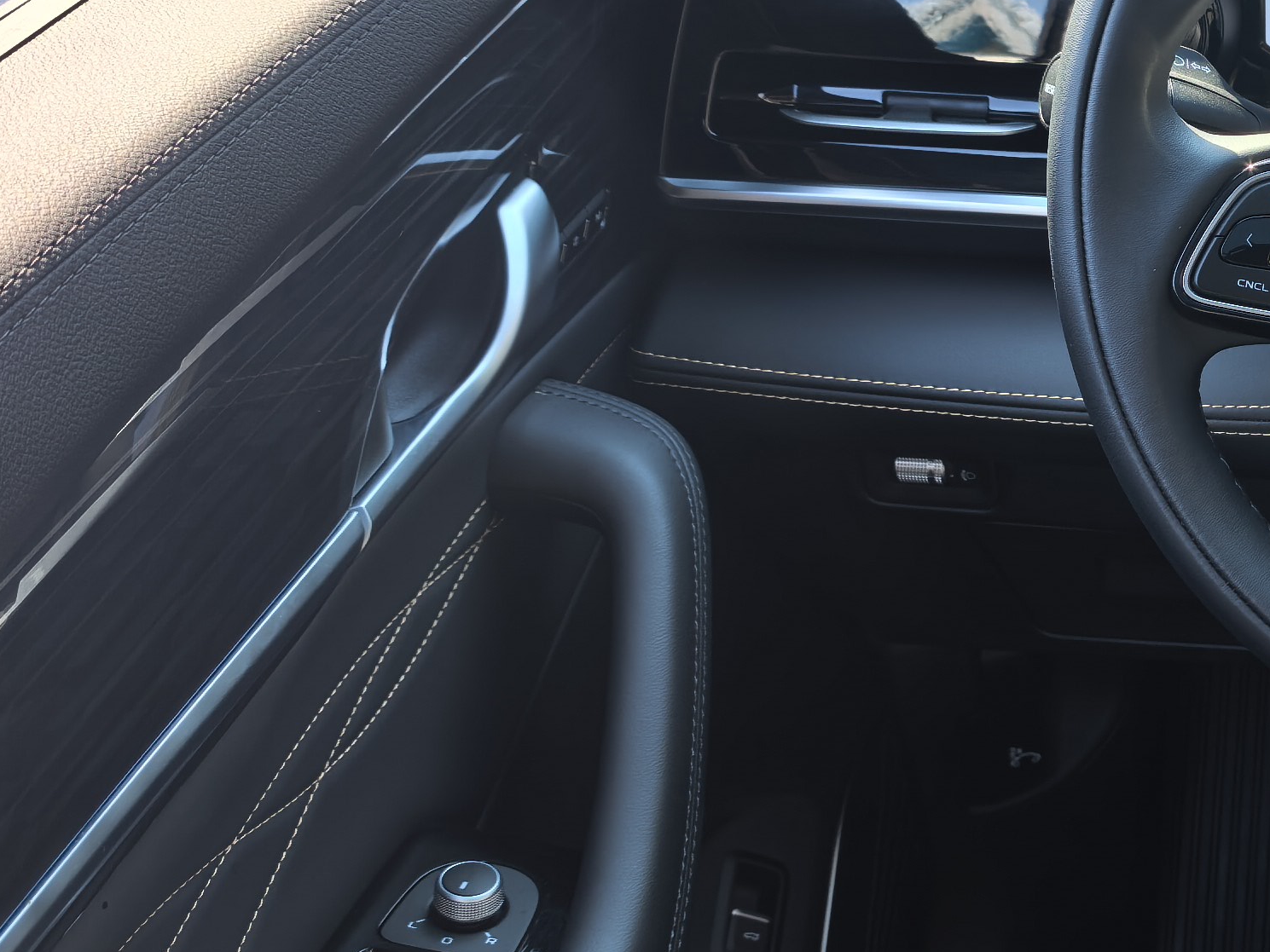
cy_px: 477
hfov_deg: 25.7
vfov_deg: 22.3
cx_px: 1592
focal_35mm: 66
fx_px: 2422
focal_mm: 6.98
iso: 50
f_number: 2
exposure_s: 1/123
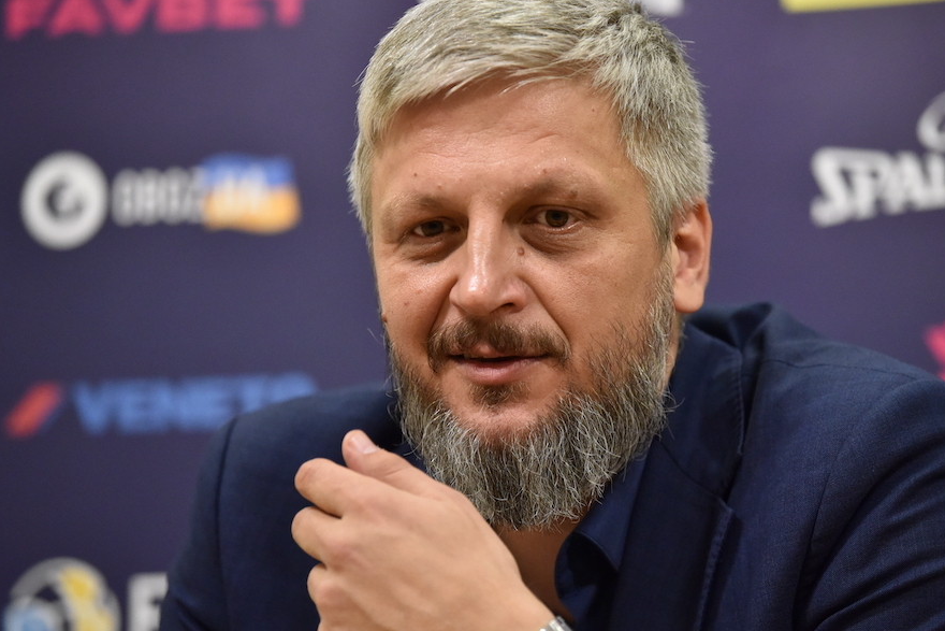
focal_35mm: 192
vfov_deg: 7.2
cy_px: 302
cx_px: 513
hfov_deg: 10.7
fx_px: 5040
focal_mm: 165
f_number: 2.8
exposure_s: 1/500
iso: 5000
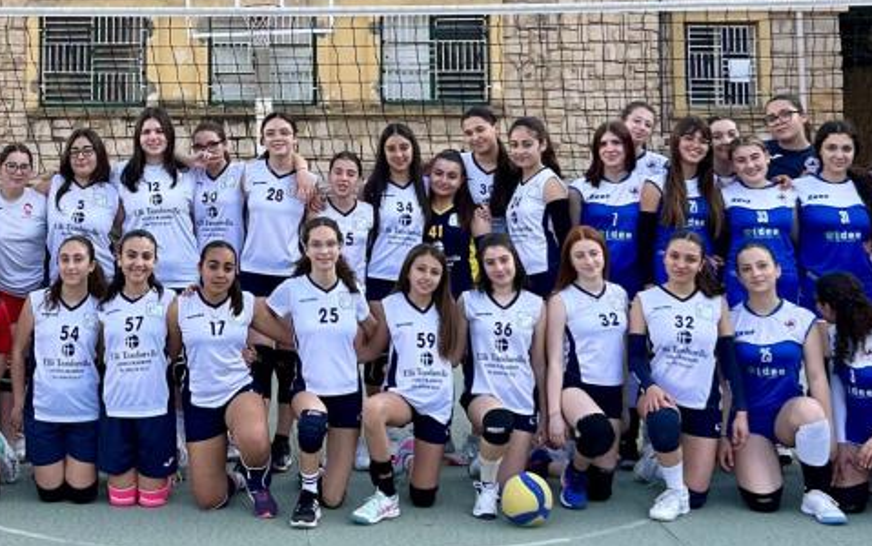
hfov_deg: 29.2
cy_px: 4
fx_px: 1641
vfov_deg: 18.4
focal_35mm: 69
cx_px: 197
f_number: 1.5
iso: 50
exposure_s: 1/1029
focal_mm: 5.7
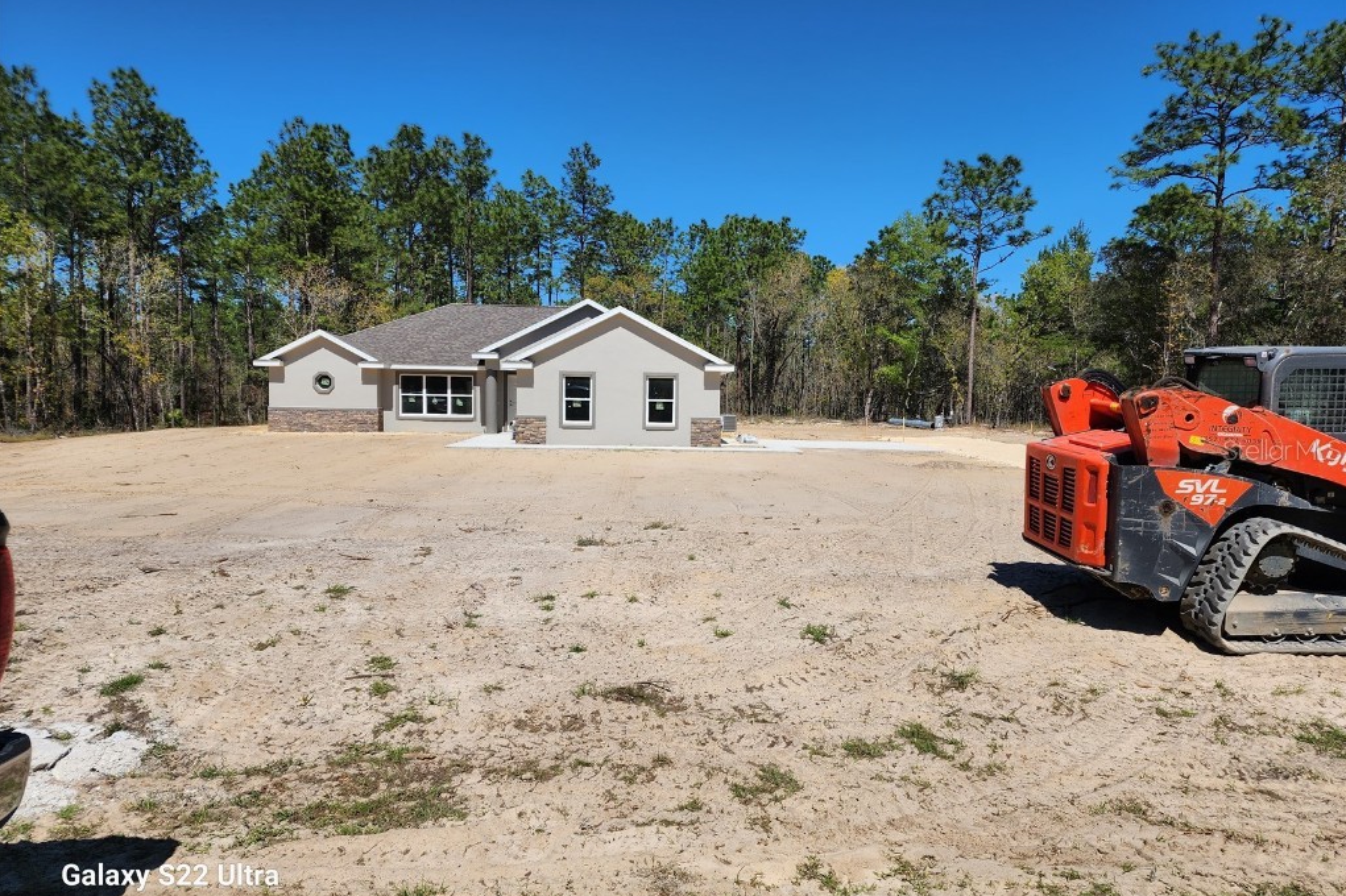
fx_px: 897
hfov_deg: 73.8
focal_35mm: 24
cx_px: 672
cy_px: 449
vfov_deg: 53.1
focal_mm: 6.4
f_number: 1.8
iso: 12
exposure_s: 1/1659
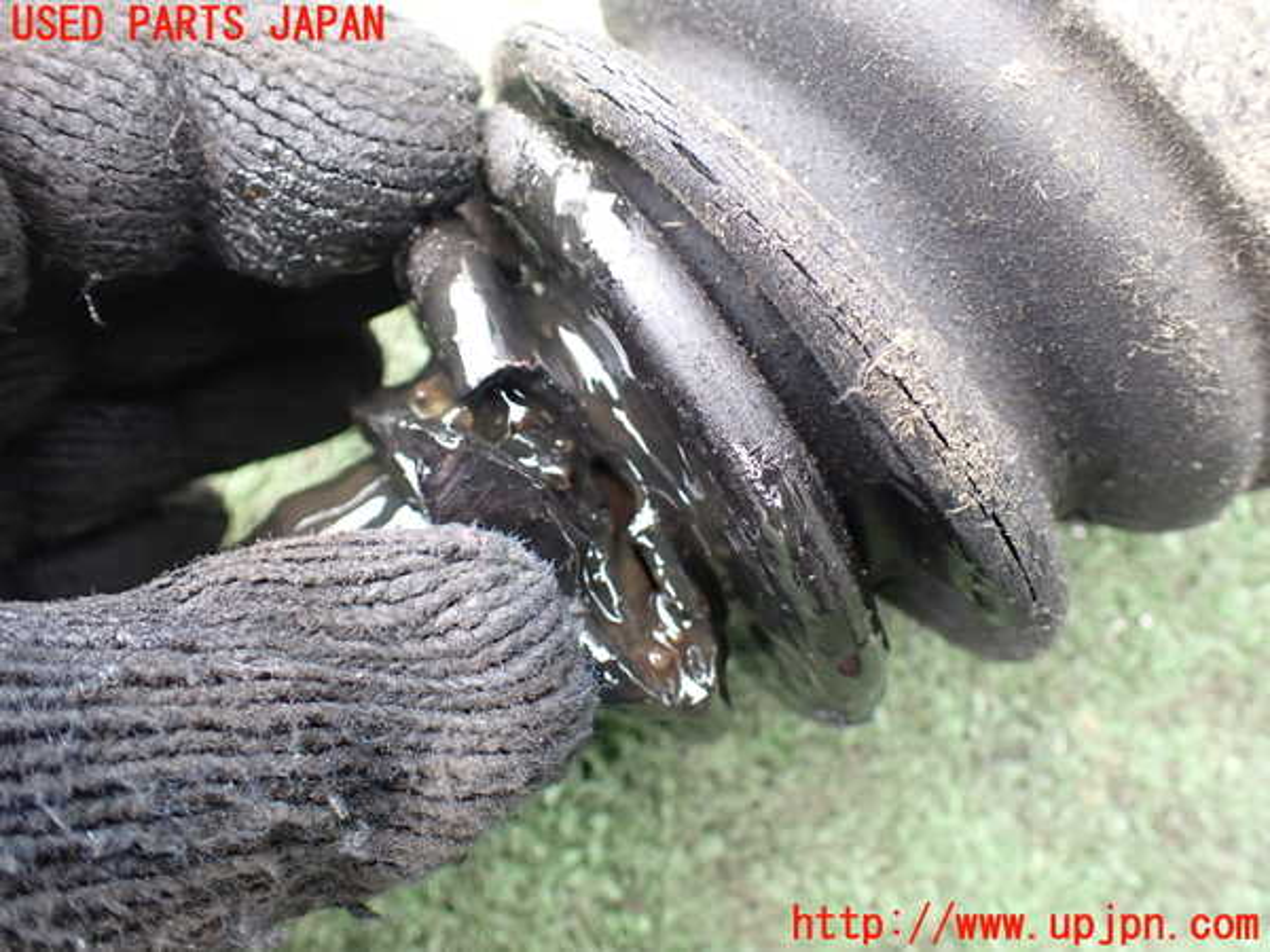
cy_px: 476
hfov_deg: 60.0
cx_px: 635
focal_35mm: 30
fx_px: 1101
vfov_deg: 46.8
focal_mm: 5.4
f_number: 2.3
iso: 250
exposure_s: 1/125
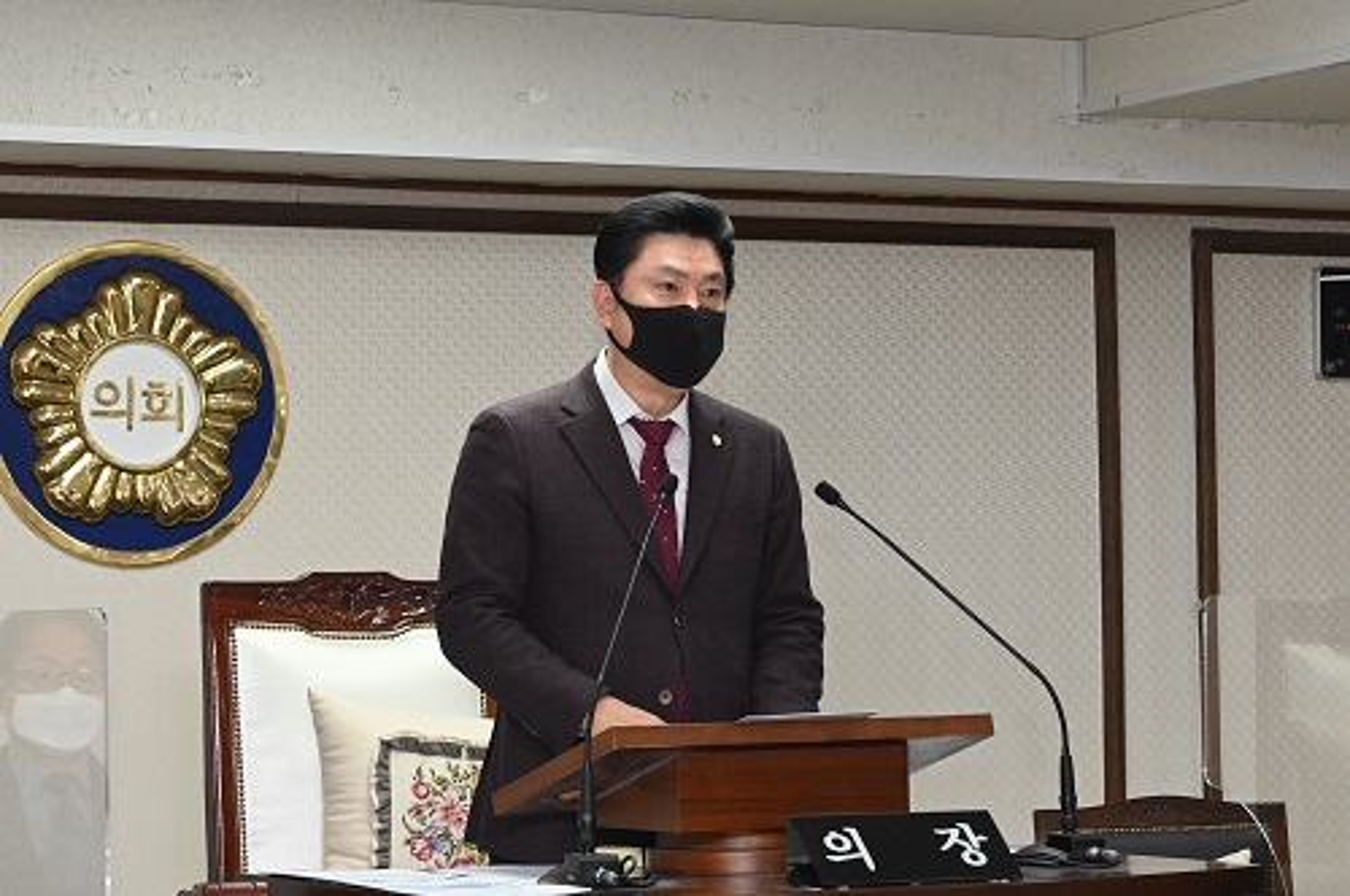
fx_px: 2547
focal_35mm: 68
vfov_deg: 20.0
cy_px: 448
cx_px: 675
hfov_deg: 29.7
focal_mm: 68
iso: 2500
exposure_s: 1/200
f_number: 8
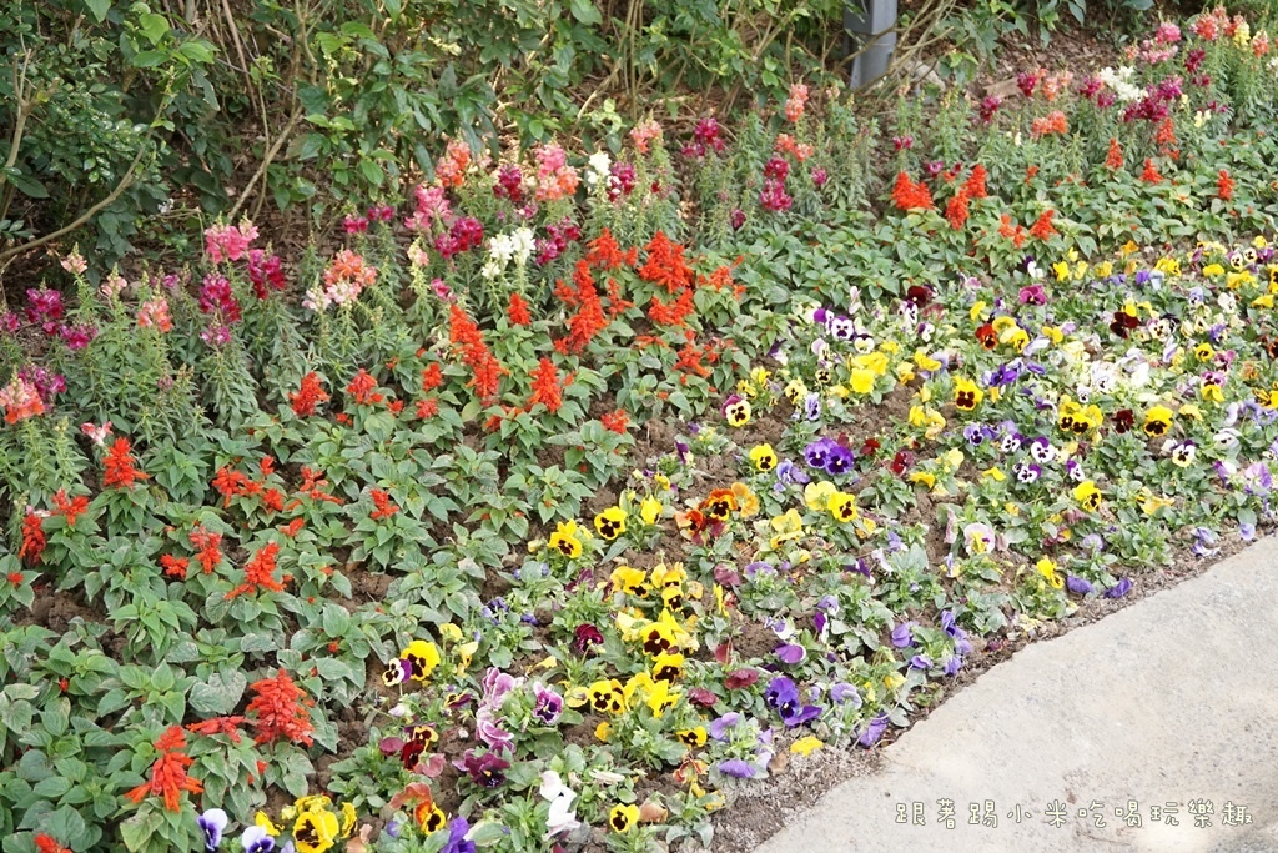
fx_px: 1651
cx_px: 639
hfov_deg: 42.3
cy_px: 426
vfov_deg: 29.0
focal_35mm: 46
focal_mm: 31
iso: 800
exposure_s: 1/160
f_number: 5
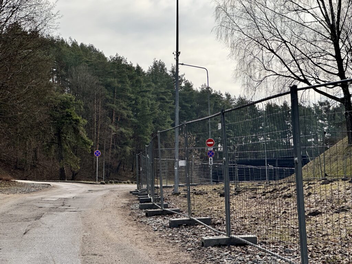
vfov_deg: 19.1
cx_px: 176
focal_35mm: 77
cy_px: 132
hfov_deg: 25.3
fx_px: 783
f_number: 2.8
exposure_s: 1/1130
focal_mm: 9
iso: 32
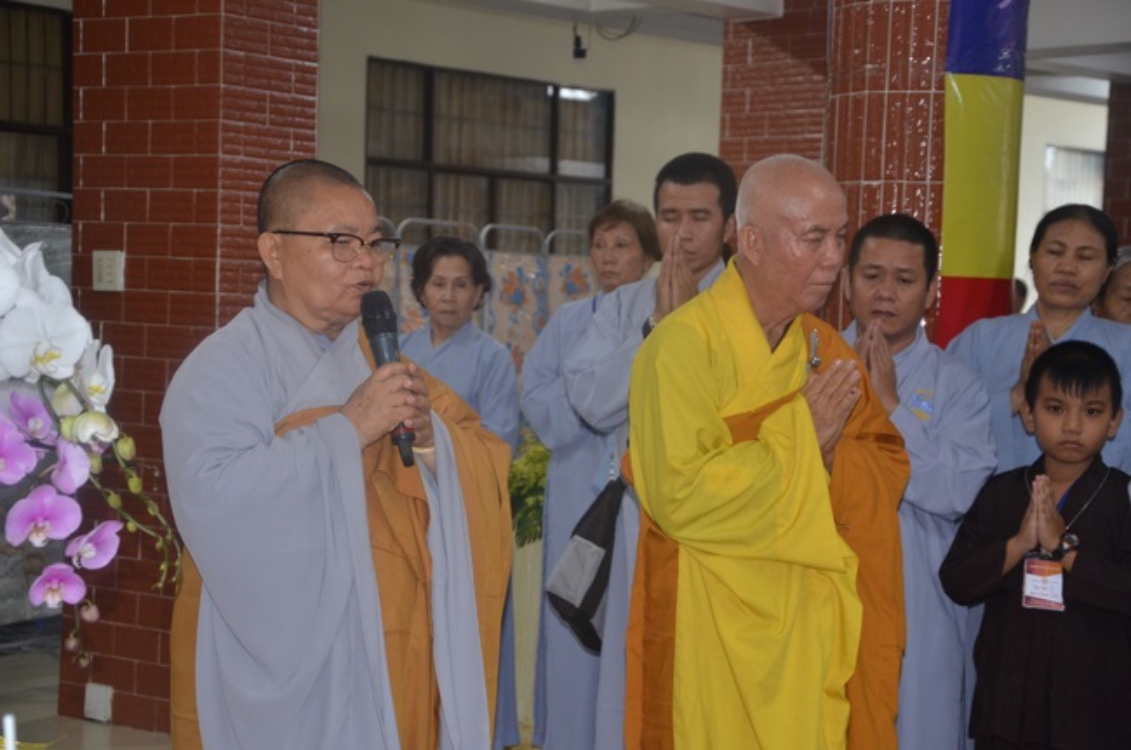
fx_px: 2258
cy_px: 375
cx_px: 566
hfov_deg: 28.1
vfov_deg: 18.9
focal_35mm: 72
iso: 800
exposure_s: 1/60
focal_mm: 48
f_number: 4.8
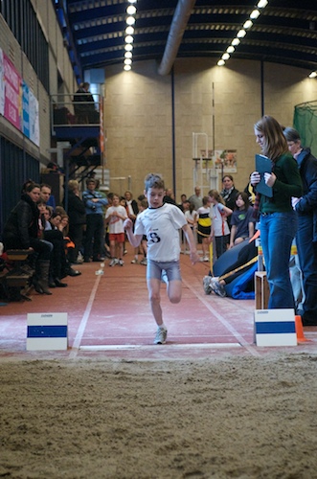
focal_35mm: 105
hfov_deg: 13.0
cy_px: 240
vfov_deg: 19.5
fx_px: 1394
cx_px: 158
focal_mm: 70
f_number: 4.5
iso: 3200
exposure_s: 1/250
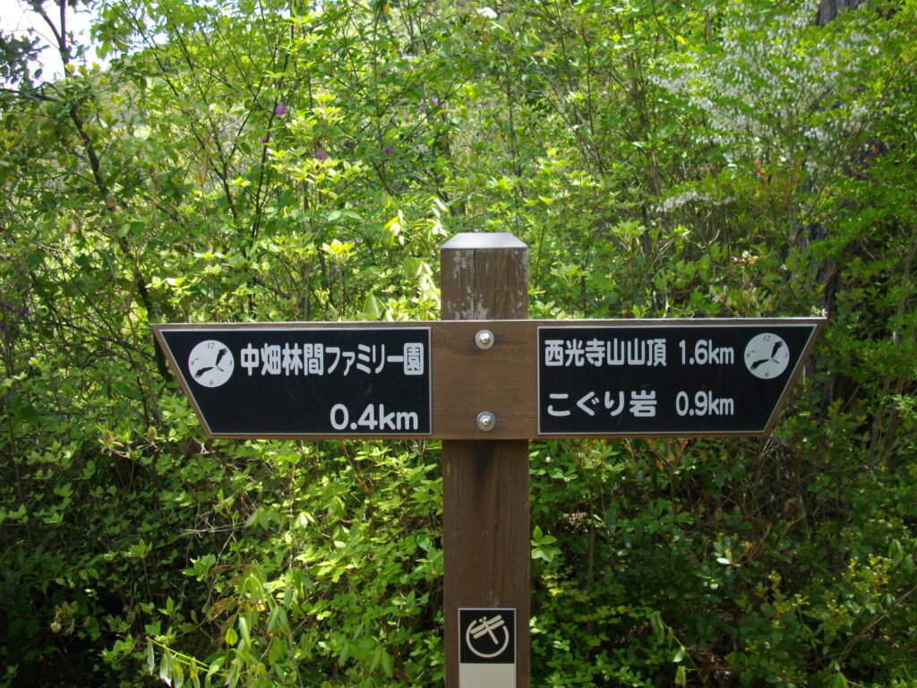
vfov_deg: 38.7
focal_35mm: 37
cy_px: 344
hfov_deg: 50.1
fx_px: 980
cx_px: 458
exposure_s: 1/320
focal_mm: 6.2
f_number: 2.8
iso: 100
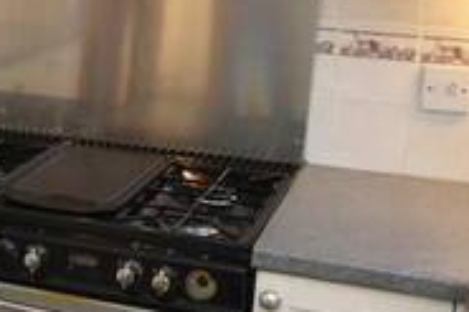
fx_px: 1080
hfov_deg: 21.8
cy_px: 161
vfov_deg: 16.4
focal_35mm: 83
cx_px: -157
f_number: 4.5
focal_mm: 10
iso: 800
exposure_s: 1/160
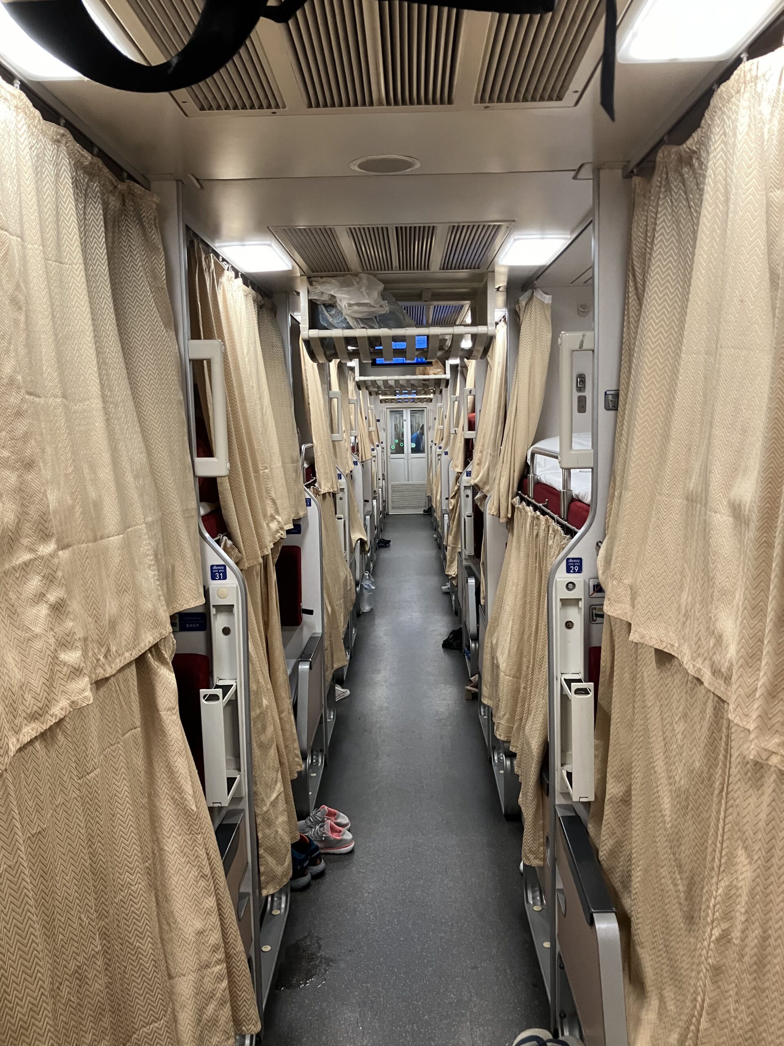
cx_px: 392
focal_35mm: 28
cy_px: 523
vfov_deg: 63.4
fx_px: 846
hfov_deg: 49.7
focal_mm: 3.99
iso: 160
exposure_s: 1/60
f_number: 1.8
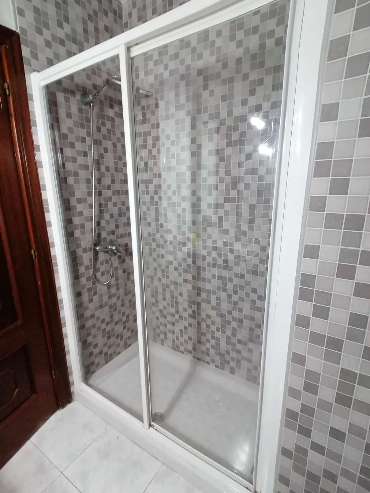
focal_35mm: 17
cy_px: 246
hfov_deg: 74.7
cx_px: 185
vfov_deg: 91.0
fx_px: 242
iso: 320
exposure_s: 1/25
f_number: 2.4
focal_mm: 2.84
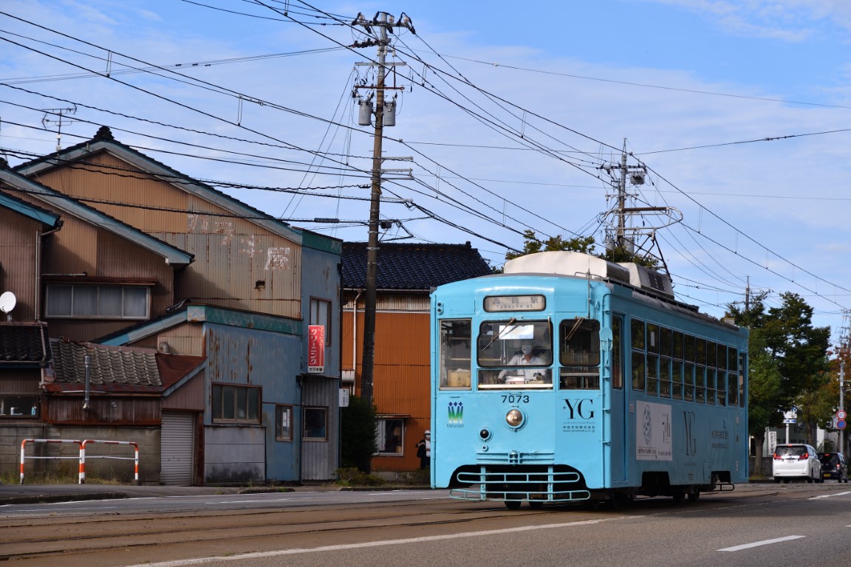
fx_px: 2340
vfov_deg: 13.8
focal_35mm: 99
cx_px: 426
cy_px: 284
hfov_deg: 20.6
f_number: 5.6
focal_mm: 66
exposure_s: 1/800
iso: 100
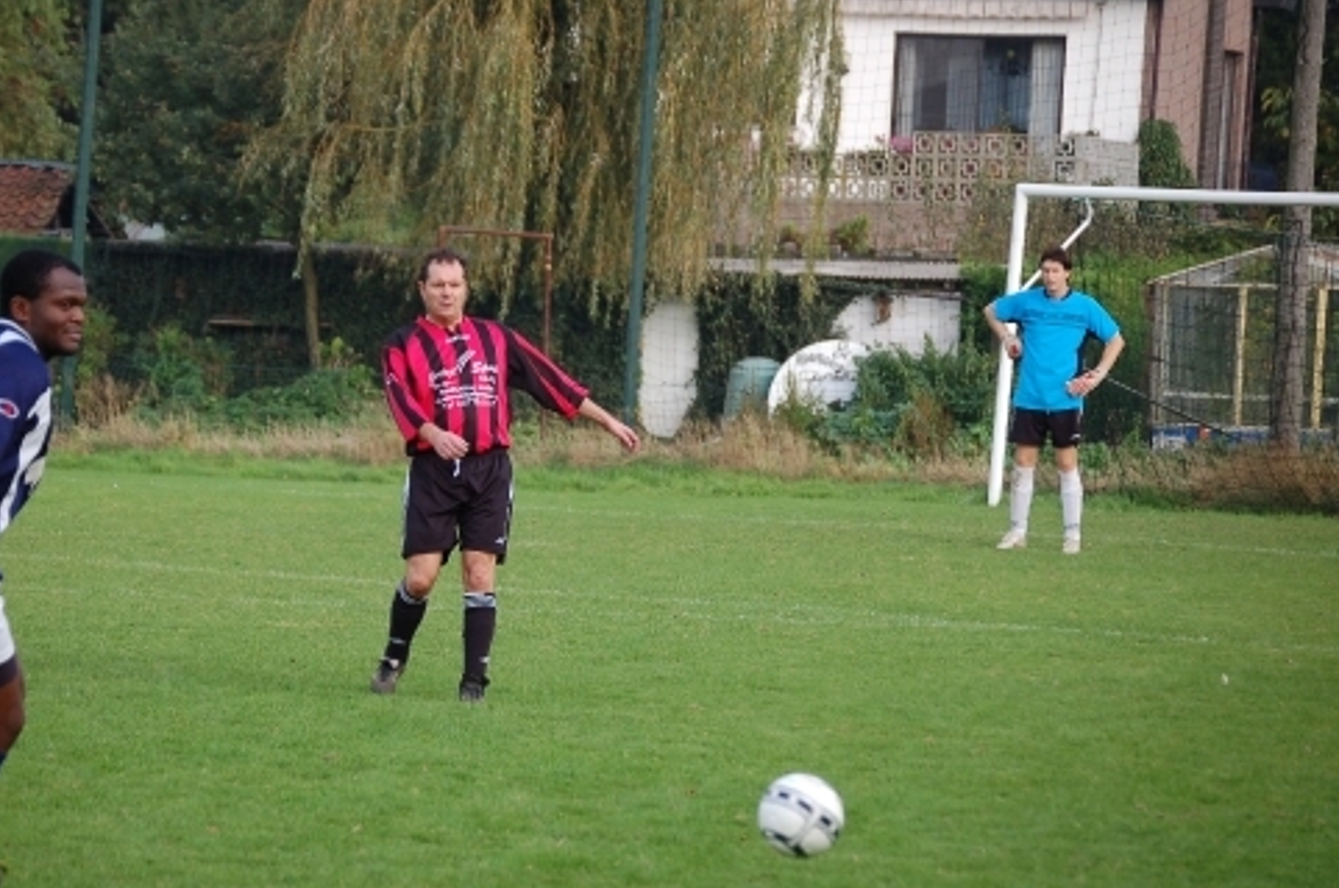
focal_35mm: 197
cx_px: 540
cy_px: 534
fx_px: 7301
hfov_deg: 10.5
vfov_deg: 7.0
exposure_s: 1/800
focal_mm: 105
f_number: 4.8
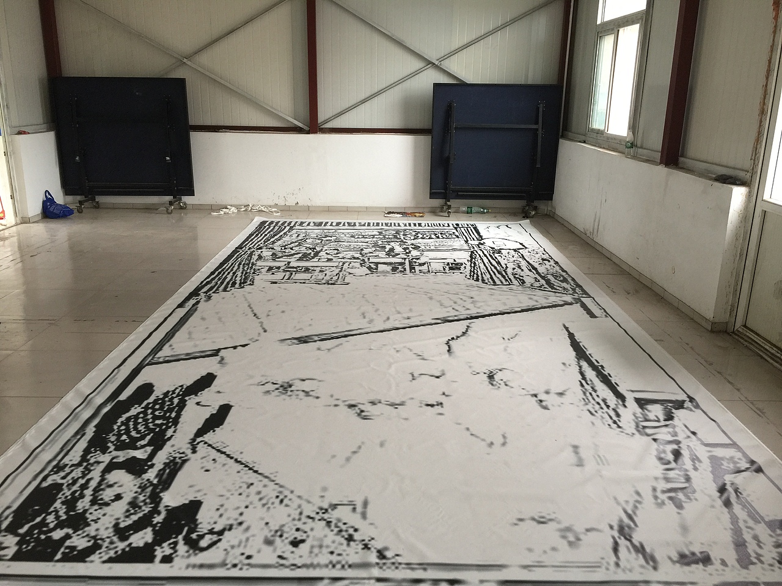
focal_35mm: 29
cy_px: 293
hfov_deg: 61.7
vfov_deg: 48.2
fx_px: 655
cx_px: 391
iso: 50
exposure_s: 1/15
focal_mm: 4.15
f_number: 2.2
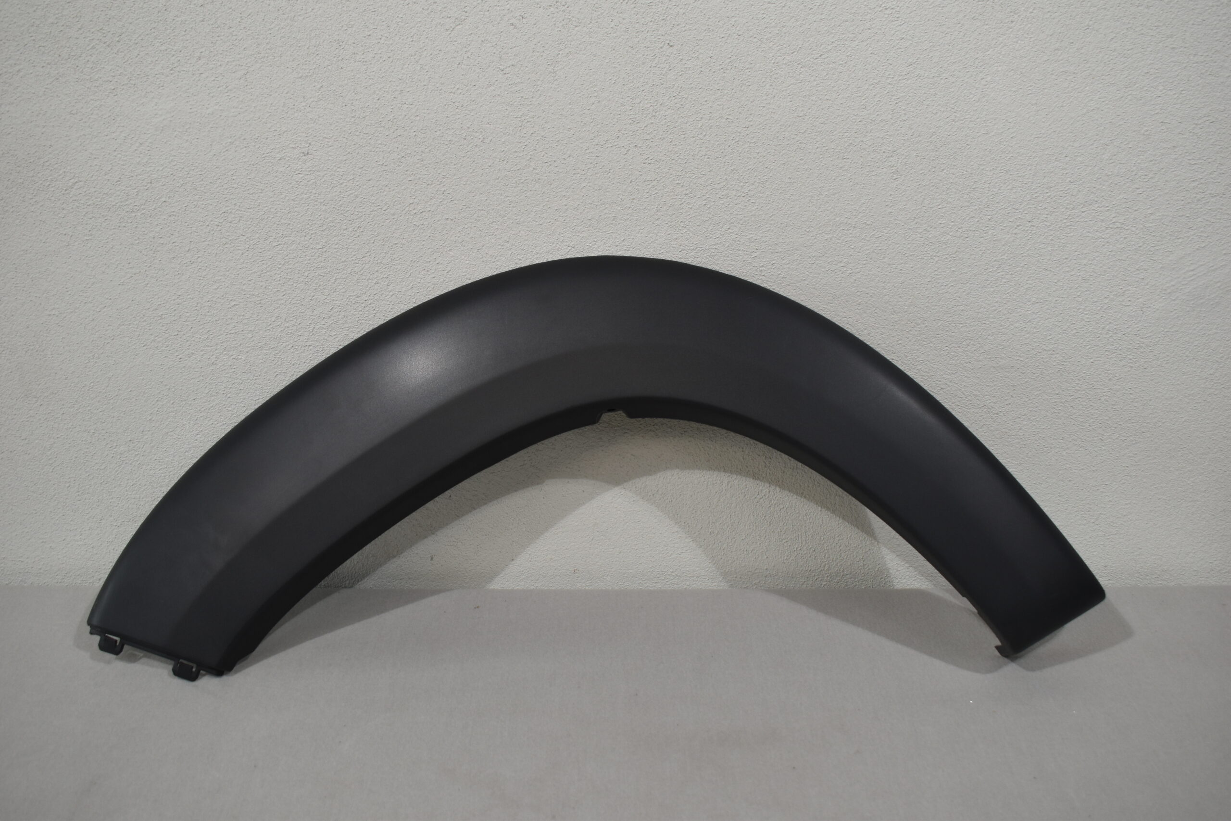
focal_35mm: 36
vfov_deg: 36.9
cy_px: 410
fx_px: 1231
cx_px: 616
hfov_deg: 53.1
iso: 360
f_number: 5.6
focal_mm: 24
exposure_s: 1/125
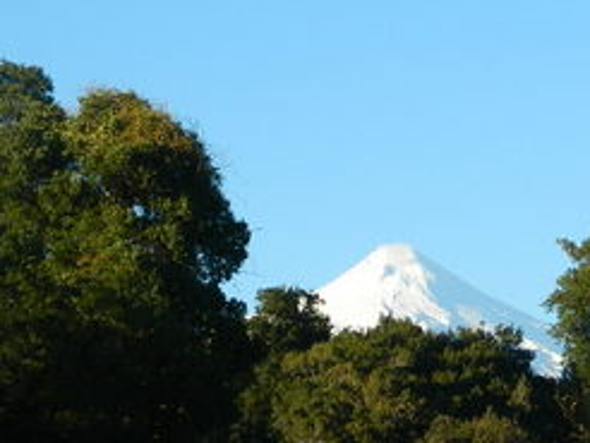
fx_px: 3156
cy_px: 433
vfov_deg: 8.0
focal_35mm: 185
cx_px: 614
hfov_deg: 10.6
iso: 80
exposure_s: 1/320
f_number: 3.8
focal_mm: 10.2
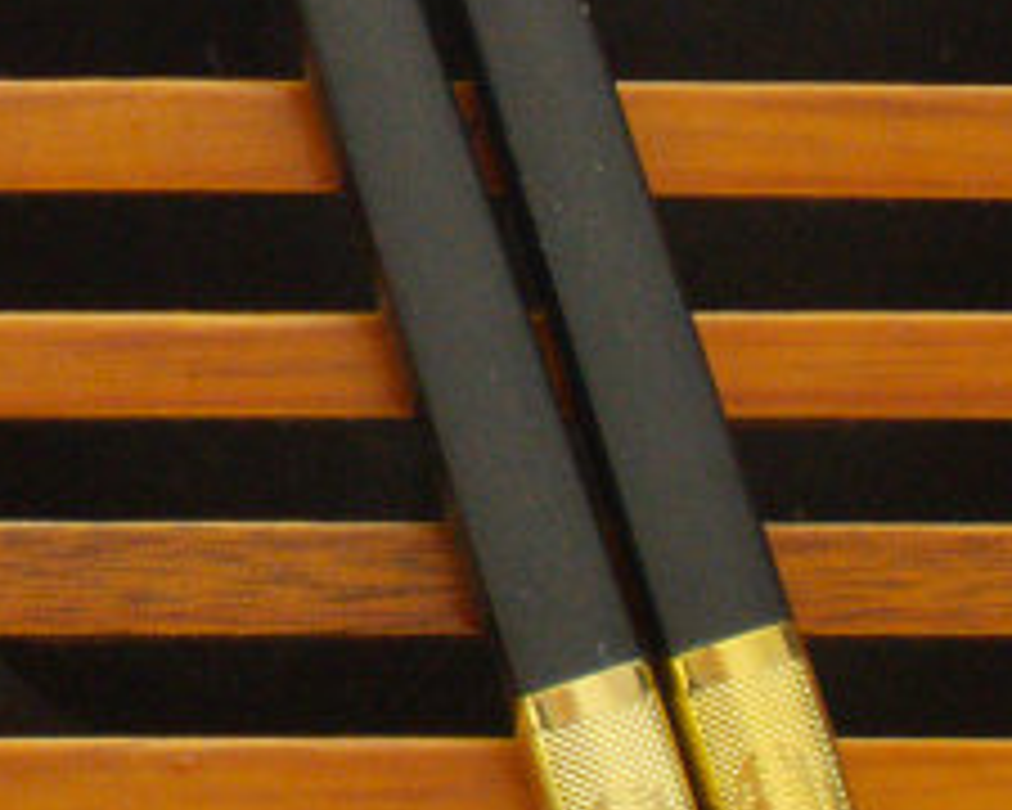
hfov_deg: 3.9
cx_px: -2208
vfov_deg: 3.2
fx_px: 14377
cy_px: -781
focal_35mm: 480
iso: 640
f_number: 6.3
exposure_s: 1/30
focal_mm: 48
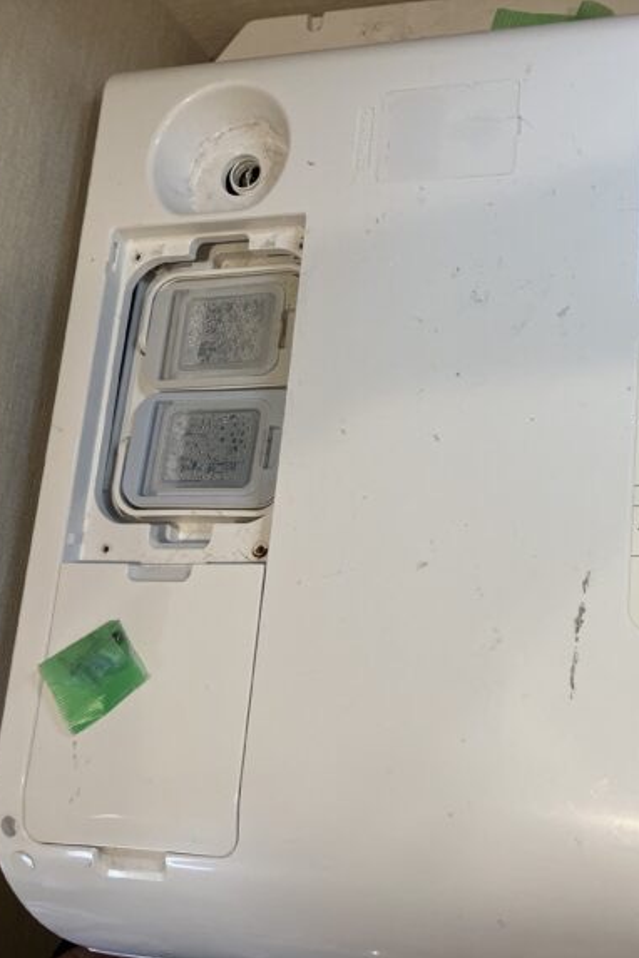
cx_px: 564
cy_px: 480
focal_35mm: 39
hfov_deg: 32.6
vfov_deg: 49.6
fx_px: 1038
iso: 64
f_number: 1.8
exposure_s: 1/100
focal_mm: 3.99
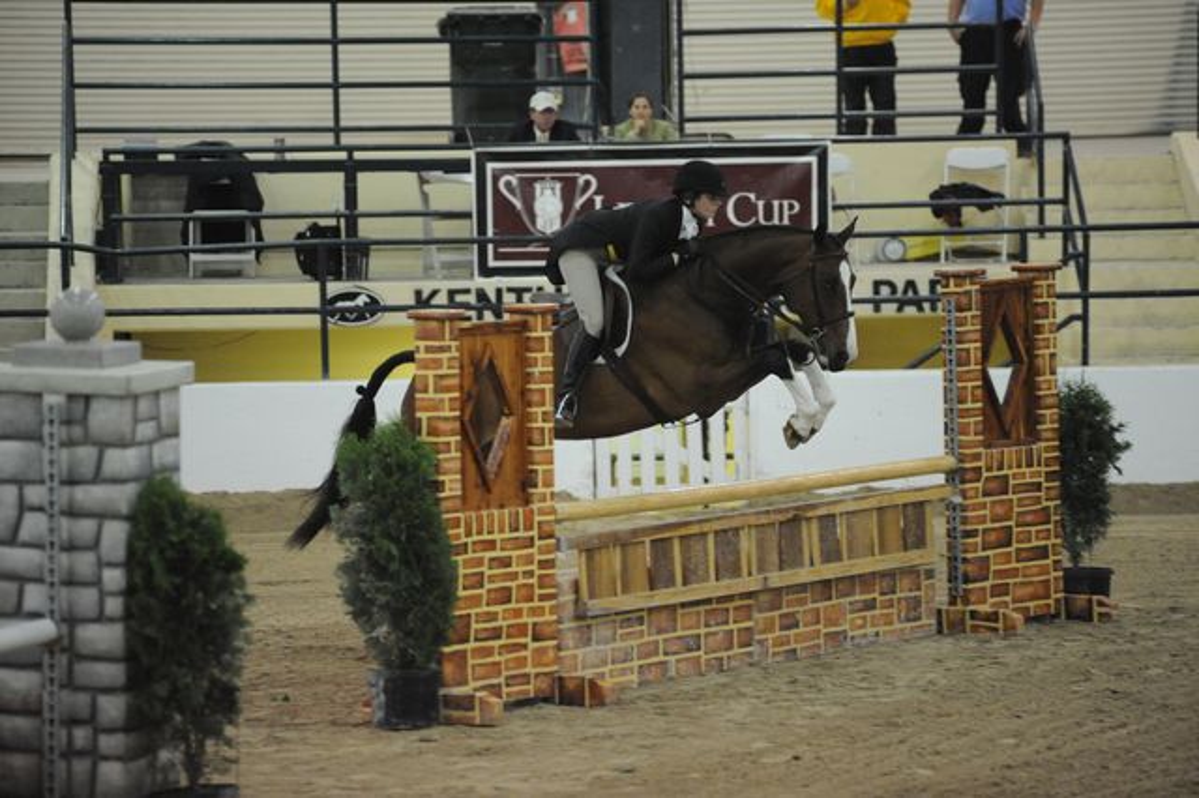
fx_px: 6657
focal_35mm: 200
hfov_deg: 10.3
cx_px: 600
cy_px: 399
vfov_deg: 6.9
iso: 6400
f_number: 2.8
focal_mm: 200
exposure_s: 1/400
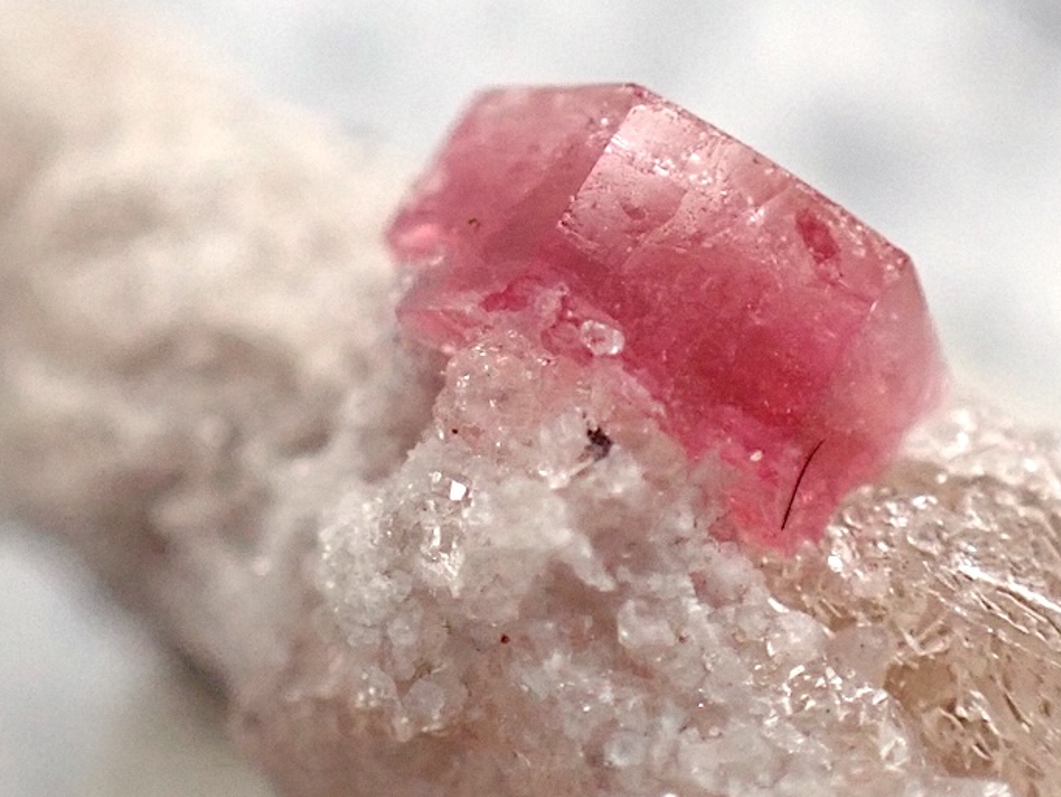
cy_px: 342
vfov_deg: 8.1
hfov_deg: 10.8
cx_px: 464
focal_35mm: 183
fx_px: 5612
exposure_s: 1/125
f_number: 4.9
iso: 800
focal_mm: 18
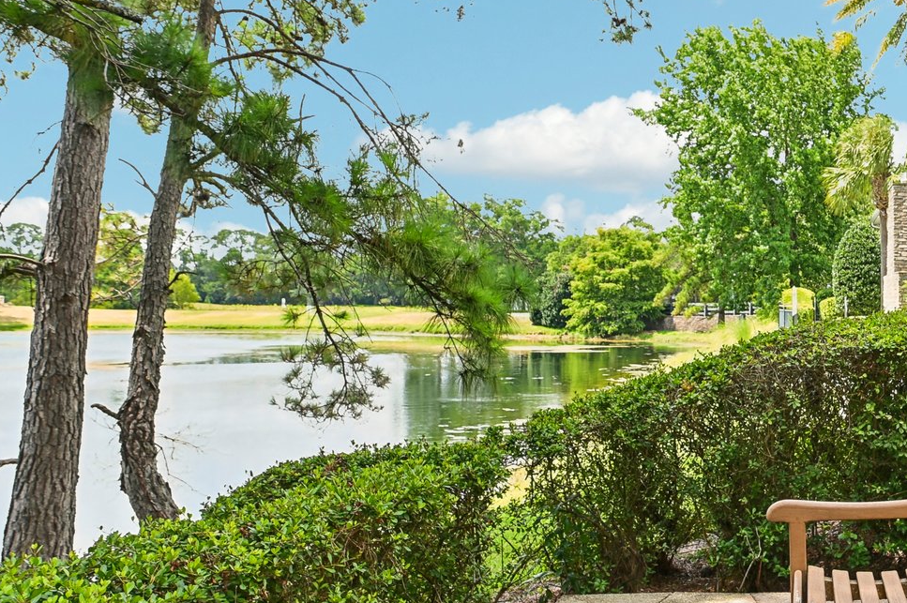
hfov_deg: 46.5
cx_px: 827
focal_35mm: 37
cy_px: 330
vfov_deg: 35.8
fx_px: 933
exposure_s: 1/45
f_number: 8
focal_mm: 17.5
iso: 100
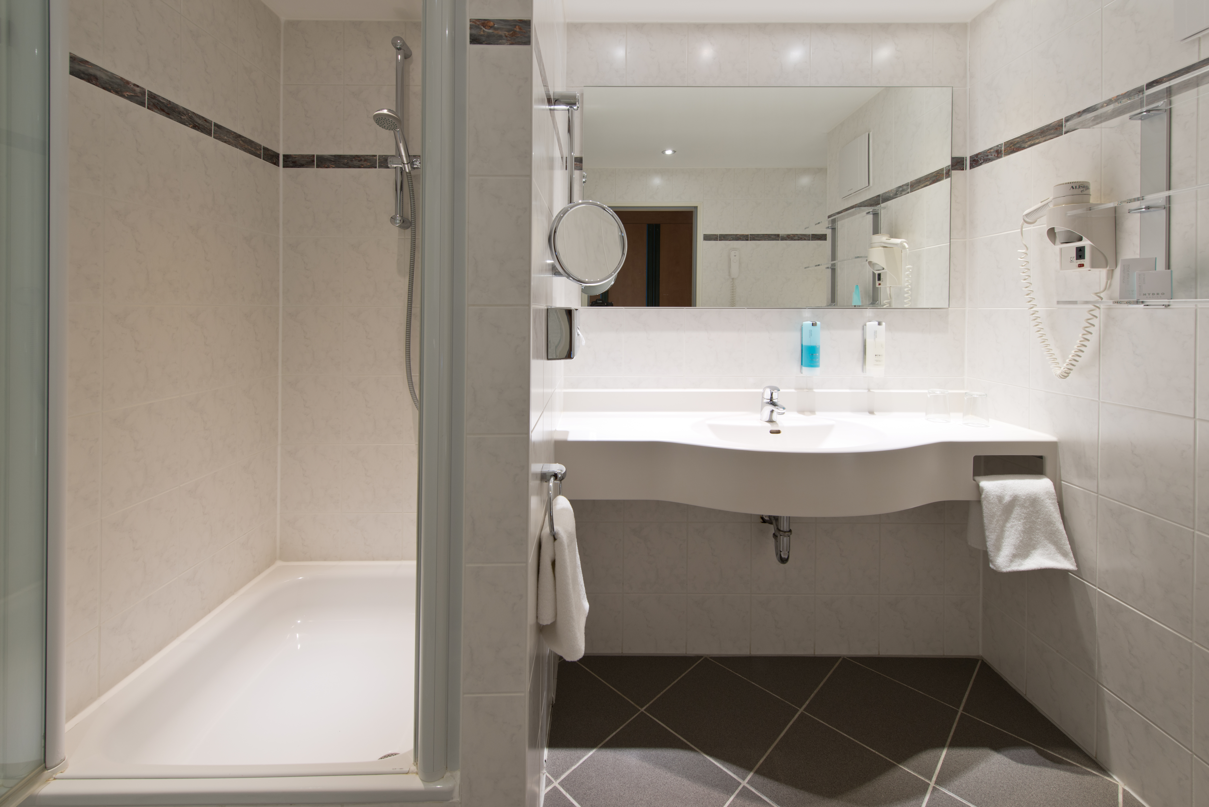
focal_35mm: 14
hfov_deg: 104.2
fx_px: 470
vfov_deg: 81.2
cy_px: 404
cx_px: 604
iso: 100
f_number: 9
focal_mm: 14
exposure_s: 1/3
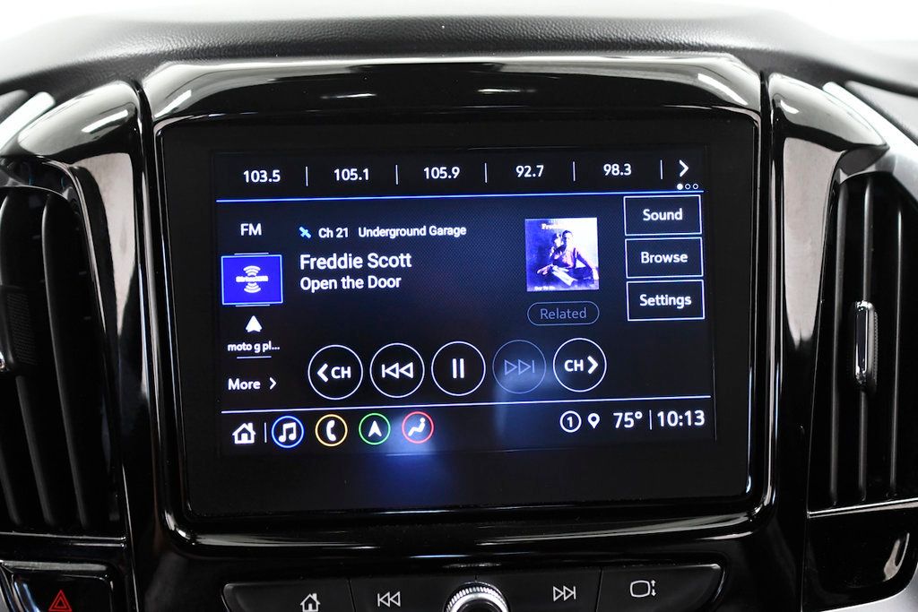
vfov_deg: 25.1
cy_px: 306
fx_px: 1377
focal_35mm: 54
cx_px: 459
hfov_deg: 36.9
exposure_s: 1/320
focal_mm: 36
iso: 2500
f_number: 3.5
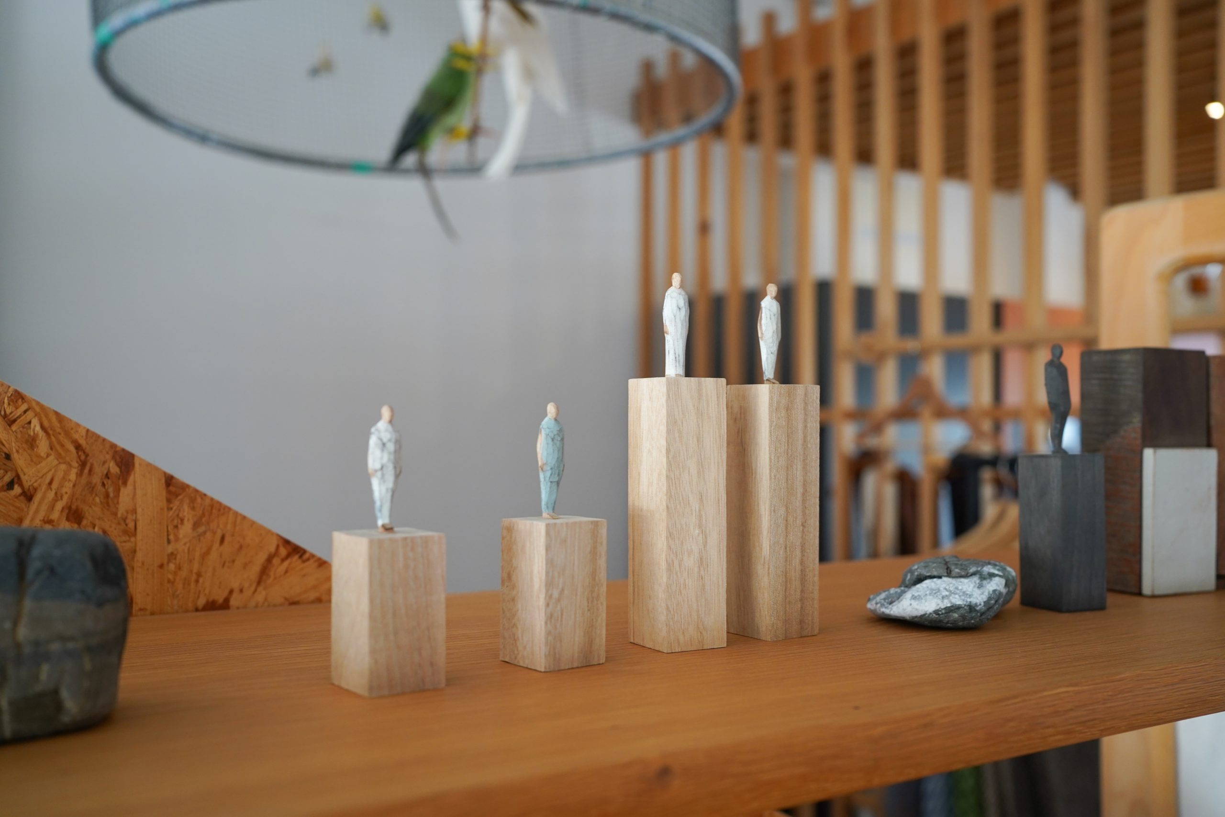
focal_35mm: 35
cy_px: 408
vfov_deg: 37.9
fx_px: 1191
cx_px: 612
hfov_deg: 54.4
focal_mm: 35
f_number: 5.6
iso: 1000
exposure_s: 1/40
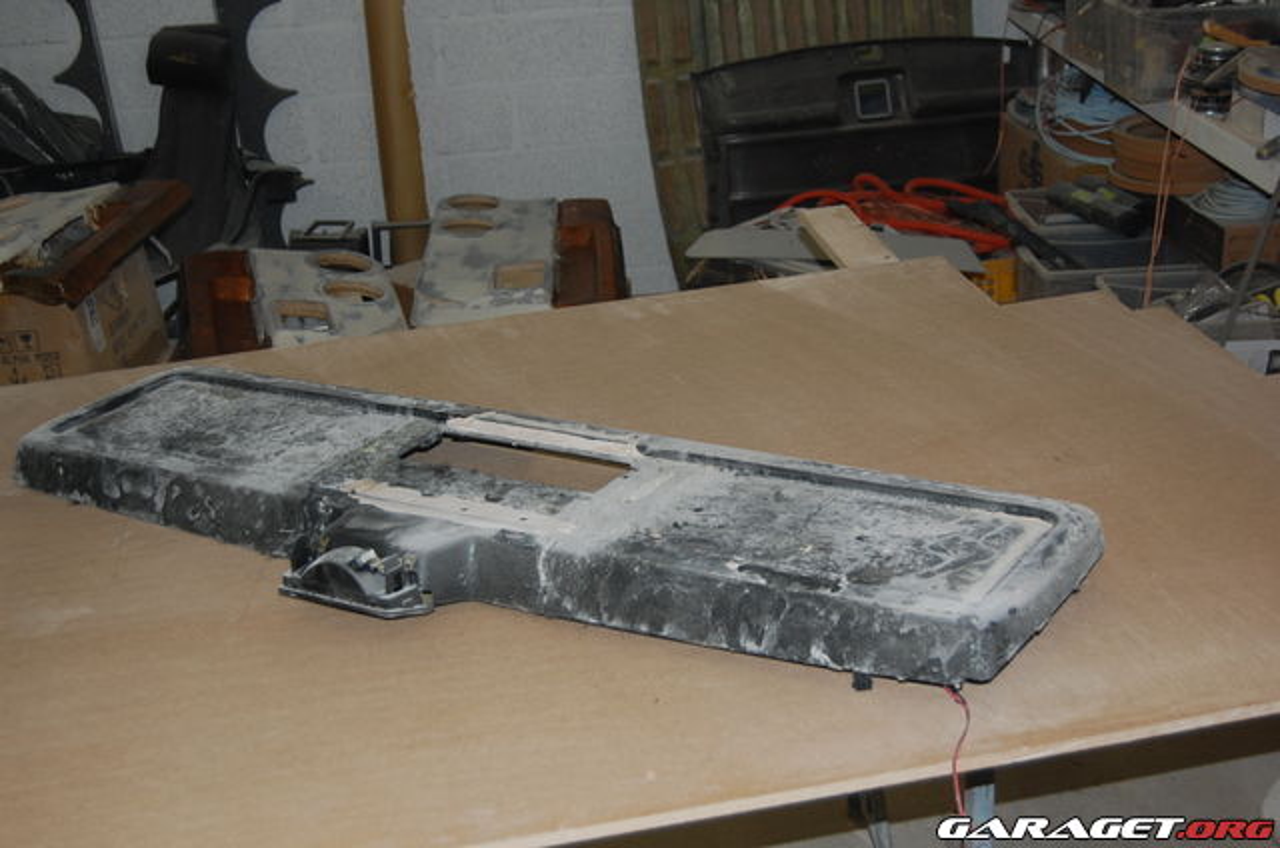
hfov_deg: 41.2
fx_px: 1703
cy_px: 424
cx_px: 640
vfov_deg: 28.0
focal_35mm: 48
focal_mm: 32
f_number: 4.5
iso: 400
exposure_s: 1/60
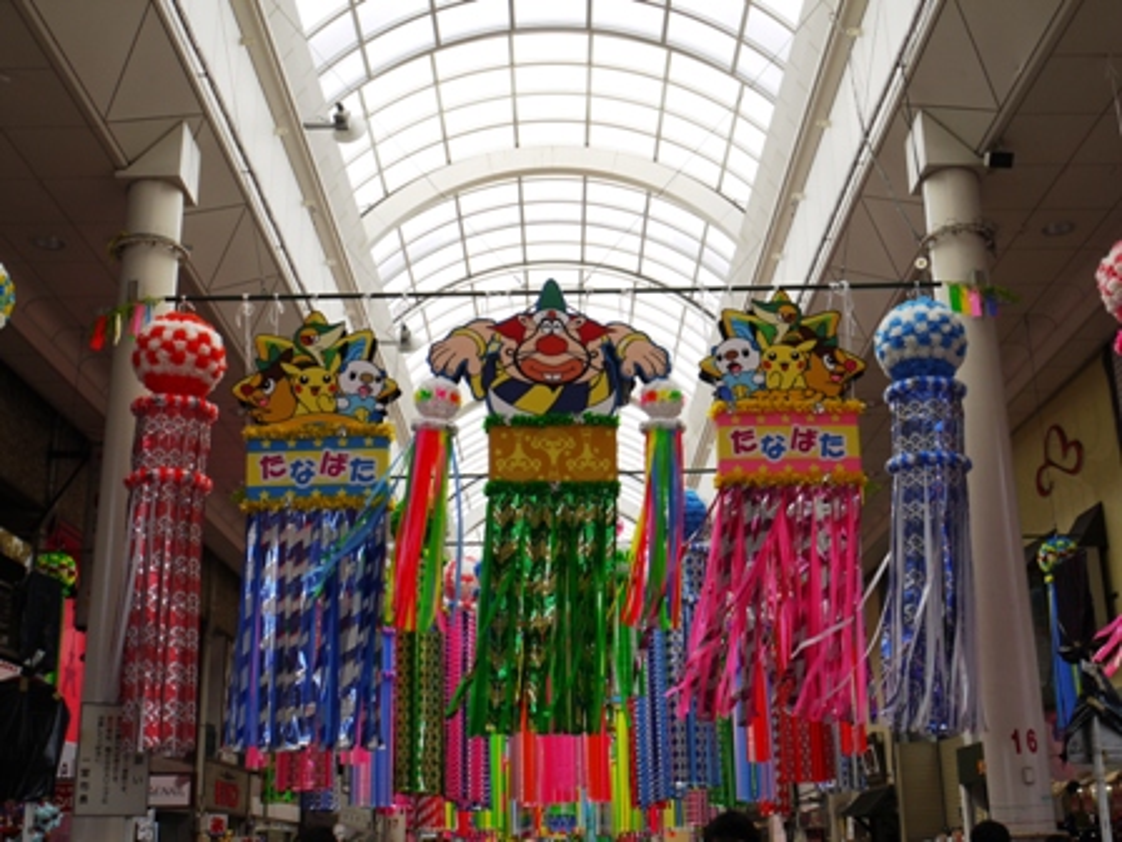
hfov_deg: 44.8
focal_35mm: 42
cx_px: 561
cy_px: 421
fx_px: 1361
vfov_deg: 34.3
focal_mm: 21
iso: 100
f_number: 5.6
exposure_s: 1/160
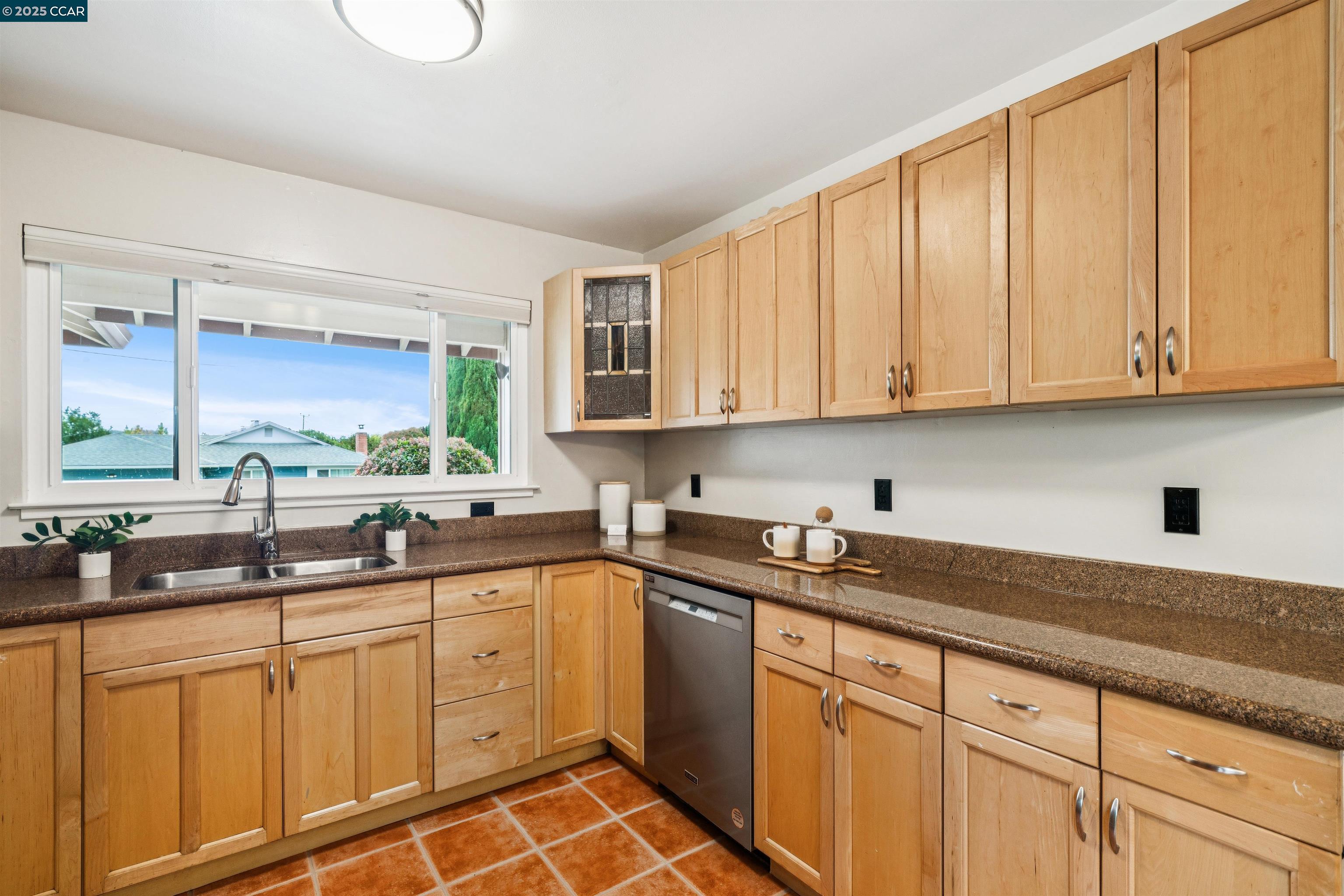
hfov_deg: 96.7
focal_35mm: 16
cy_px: 448
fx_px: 597
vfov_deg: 73.8
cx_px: 672
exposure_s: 1/8
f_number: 9
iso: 400
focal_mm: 16
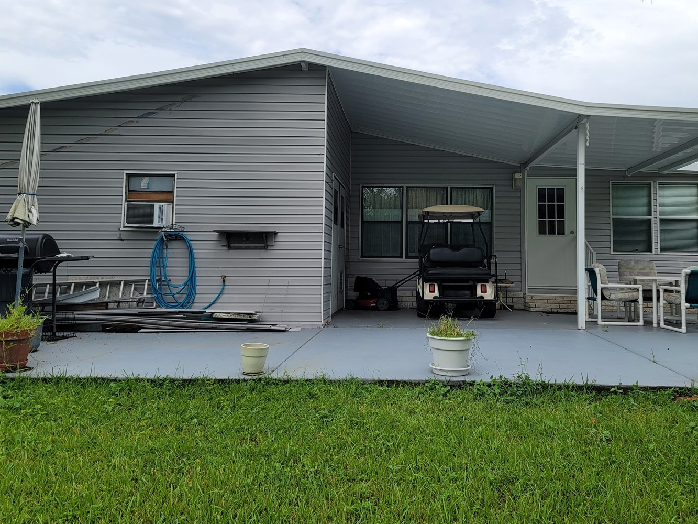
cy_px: 220
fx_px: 605
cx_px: 384
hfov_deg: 59.8
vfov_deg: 46.6
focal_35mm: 30
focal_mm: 7
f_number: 1.8
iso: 20
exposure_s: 1/752
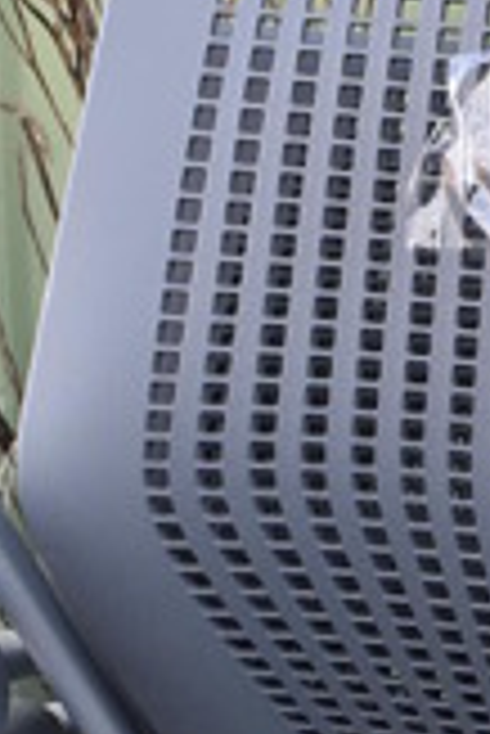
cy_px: 984
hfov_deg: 8.9
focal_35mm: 151
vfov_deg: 13.1
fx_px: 3076
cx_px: 670
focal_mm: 18
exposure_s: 1/125
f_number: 5.6
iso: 280
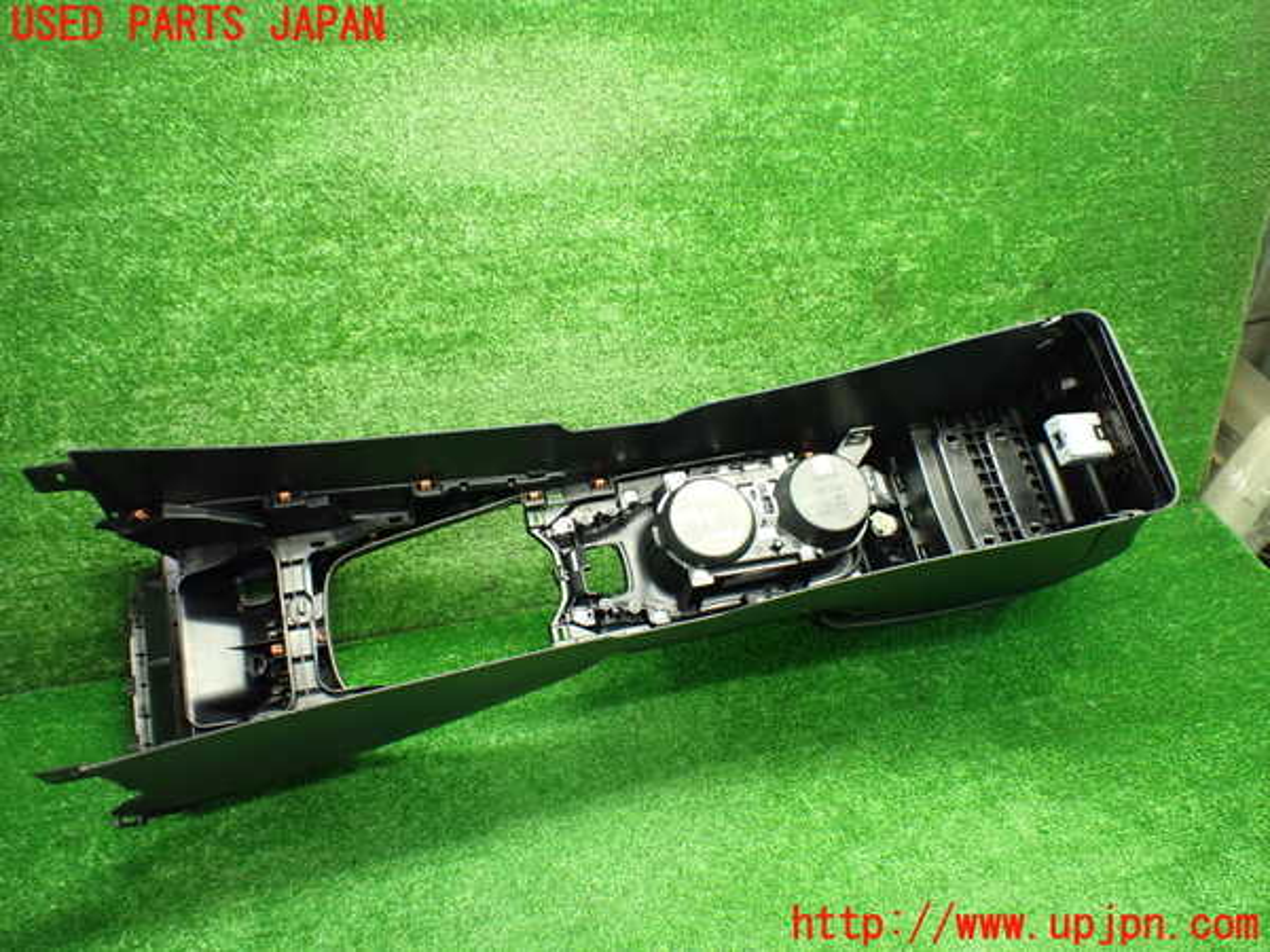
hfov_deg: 60.0
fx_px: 1101
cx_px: 635
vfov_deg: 46.8
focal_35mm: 30
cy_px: 476
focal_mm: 5.4
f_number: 2.3
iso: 800
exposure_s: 1/60
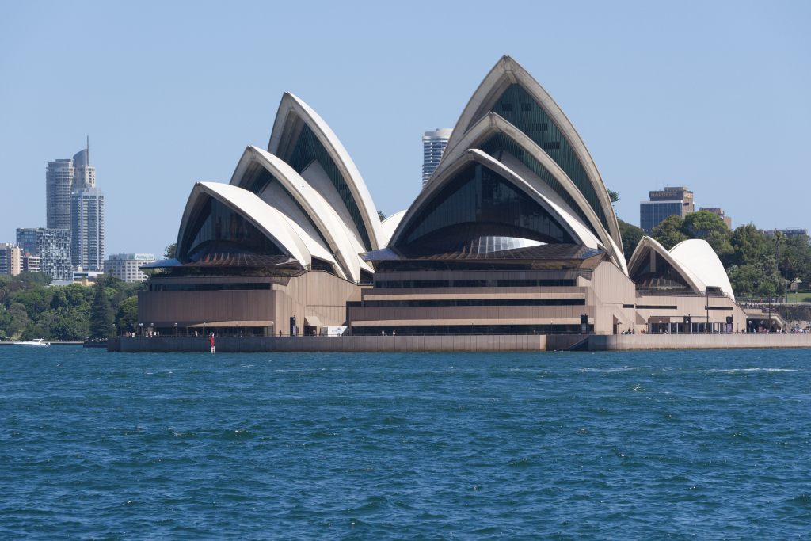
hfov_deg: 14.0
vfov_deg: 9.3
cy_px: 270
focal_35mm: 147
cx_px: 406
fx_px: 3312
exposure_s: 1/1900
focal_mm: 98.2
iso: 800
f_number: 7.1
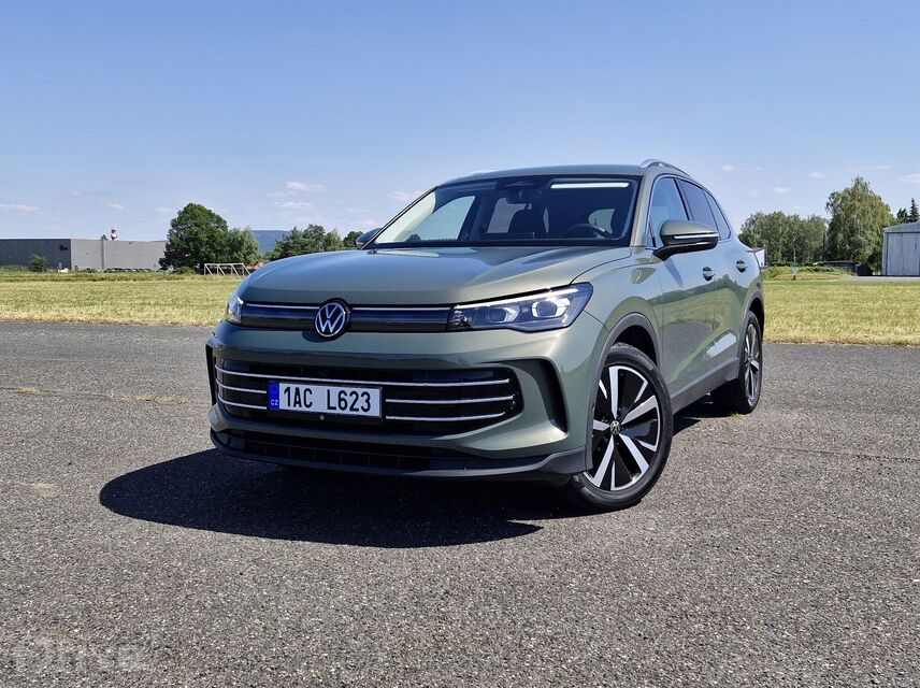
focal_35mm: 23
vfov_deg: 58.8
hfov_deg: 74.0
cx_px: 460
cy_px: 344
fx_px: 611
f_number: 1.8
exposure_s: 1/1768
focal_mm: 5.54
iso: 50
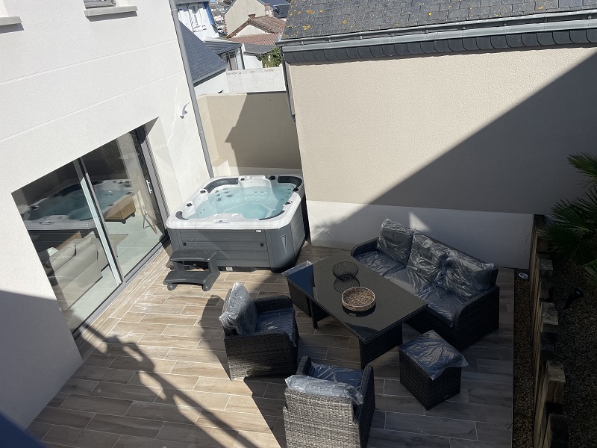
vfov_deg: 53.1
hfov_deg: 67.3
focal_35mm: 26
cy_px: 224
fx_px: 448
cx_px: 298
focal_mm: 4.2
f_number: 1.6
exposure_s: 1/7813
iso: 50
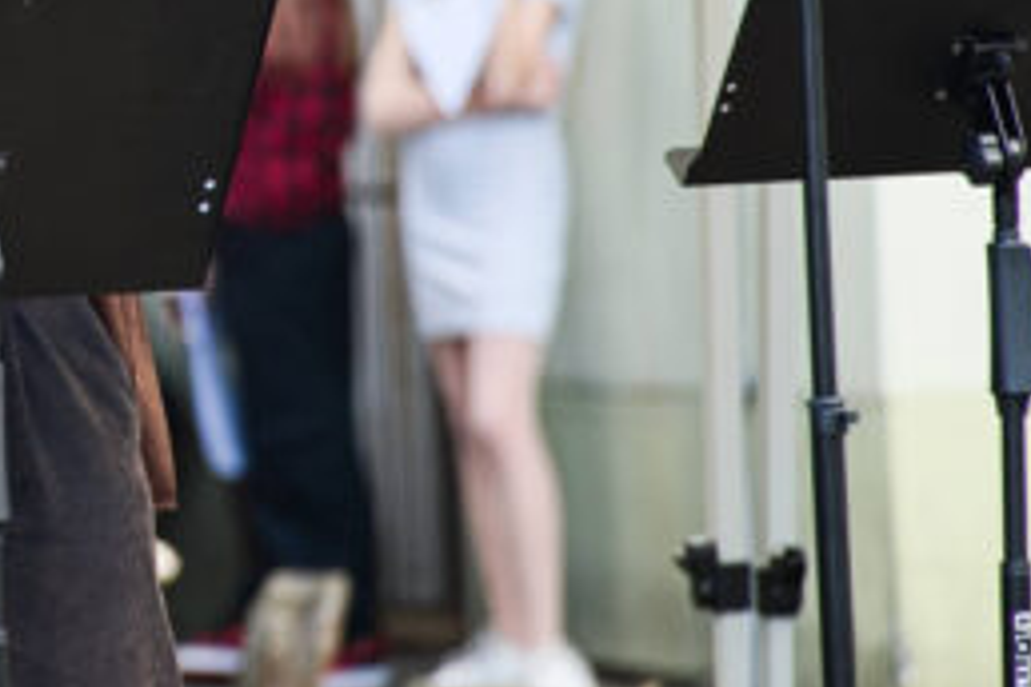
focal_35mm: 465
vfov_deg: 3.0
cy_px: -62
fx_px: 13316
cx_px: -264
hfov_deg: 4.4
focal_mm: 150
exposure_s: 1/400
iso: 640
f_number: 2.8
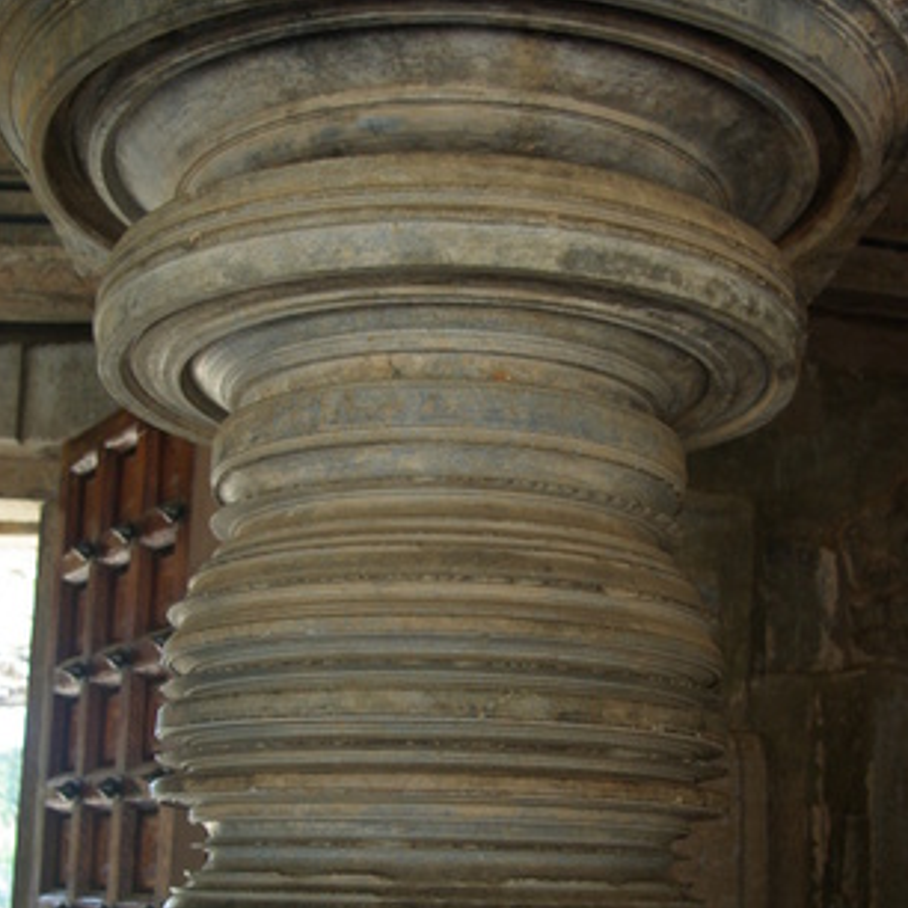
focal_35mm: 52
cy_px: 626
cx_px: 463
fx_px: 1543
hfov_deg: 32.8
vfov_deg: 32.4
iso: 400
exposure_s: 1/45
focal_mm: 26
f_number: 4
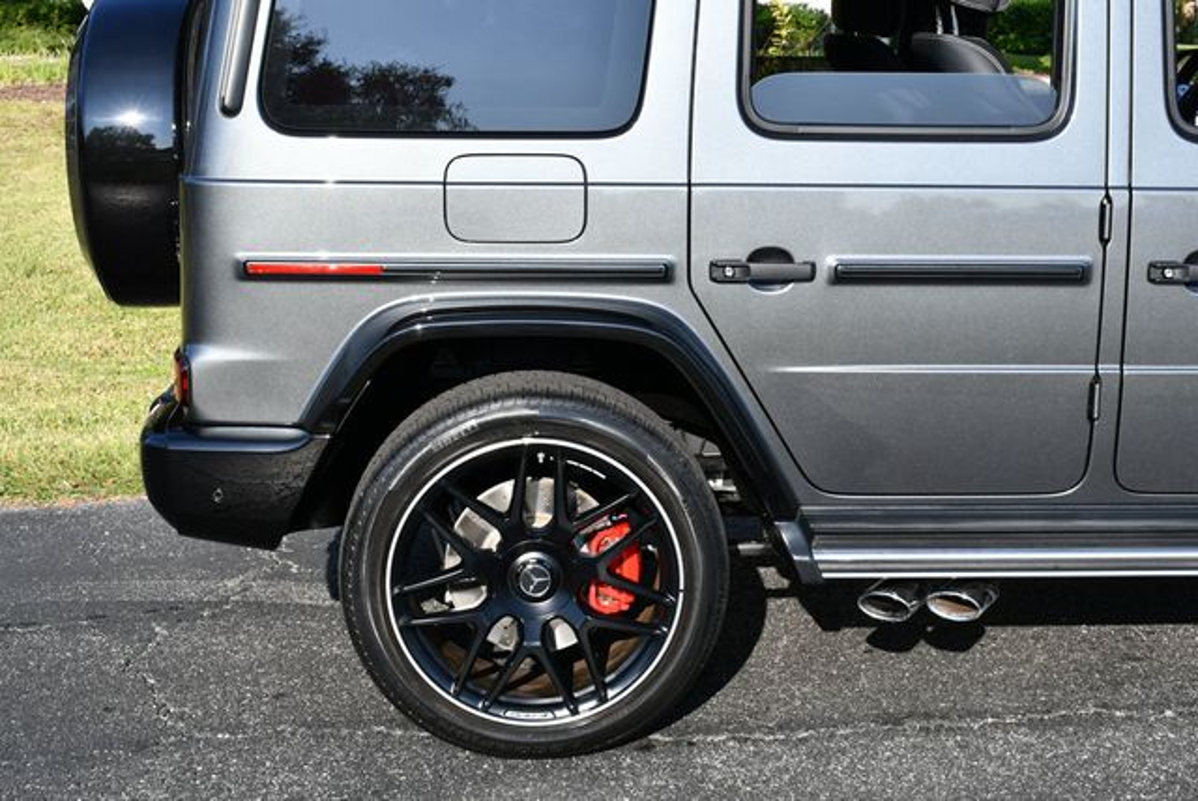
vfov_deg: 23.4
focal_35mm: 58
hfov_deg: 34.5
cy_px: 400
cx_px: 599
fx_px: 1932
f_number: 8
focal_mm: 29
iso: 160
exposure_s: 1/250
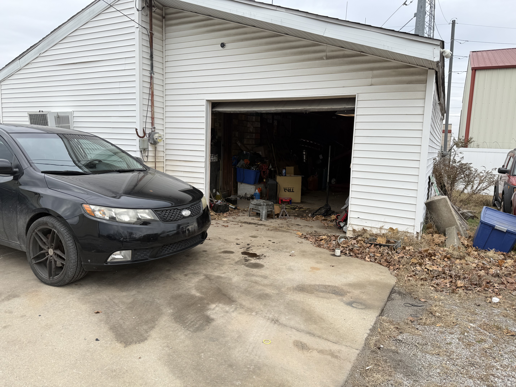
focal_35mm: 24
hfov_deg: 71.6
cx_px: 258
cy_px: 194
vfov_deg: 56.8
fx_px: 358
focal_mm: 6.76
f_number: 1.78
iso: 80
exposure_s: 1/1005
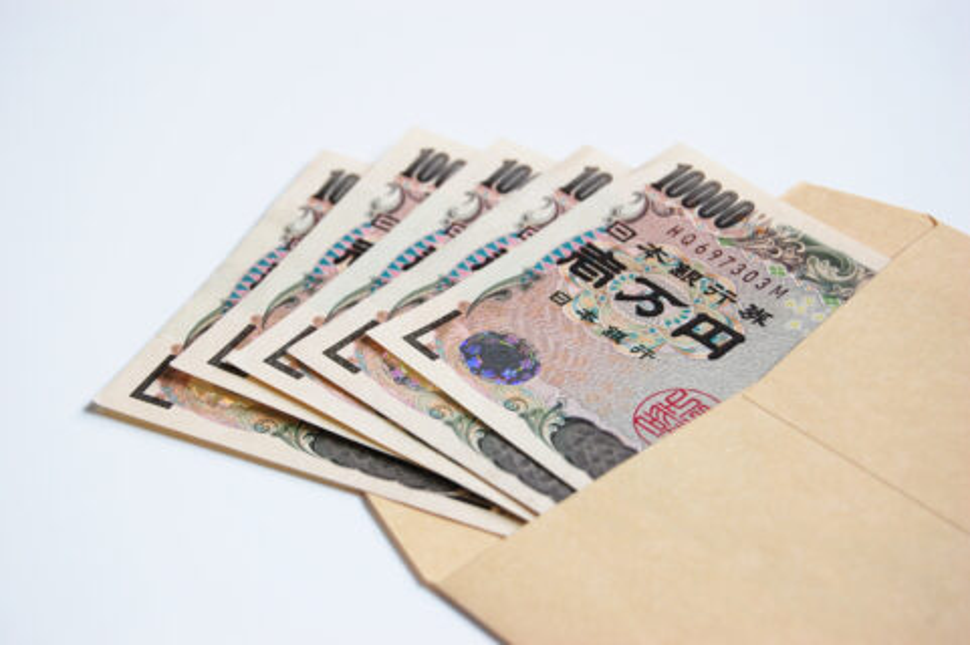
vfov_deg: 18.2
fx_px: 2019
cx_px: 485
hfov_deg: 27.0
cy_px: 322
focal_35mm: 75
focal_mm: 50
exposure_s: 1/80
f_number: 5.6
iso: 400
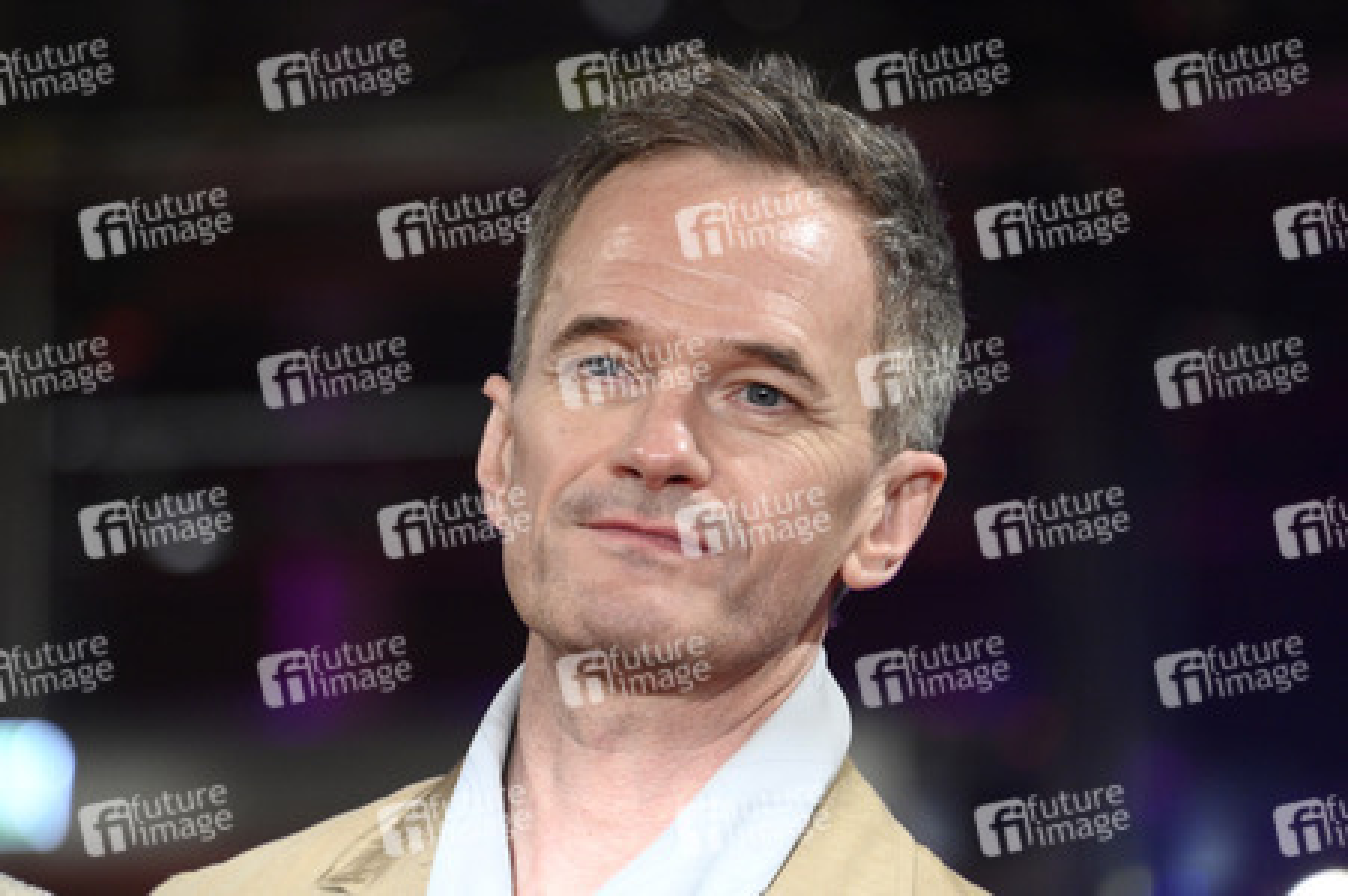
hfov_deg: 6.9
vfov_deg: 4.6
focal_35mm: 300
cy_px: 448
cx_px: 674
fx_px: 11225
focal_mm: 300
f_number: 5.6
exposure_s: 1/250
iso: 5000
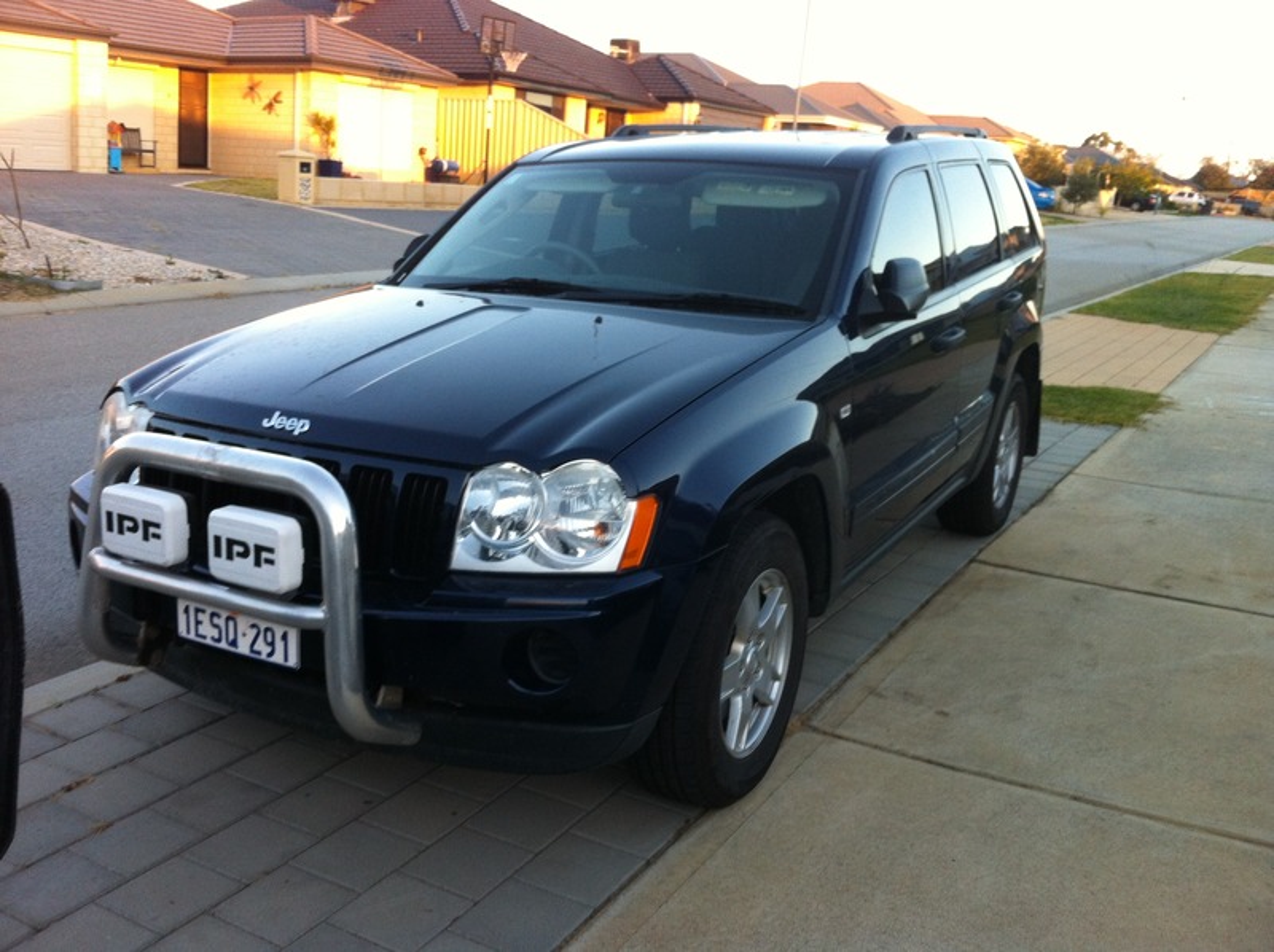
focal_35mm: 35
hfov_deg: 52.7
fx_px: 1287
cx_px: 637
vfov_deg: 40.6
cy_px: 476
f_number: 2.8
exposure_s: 1/120
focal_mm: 3.85
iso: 100
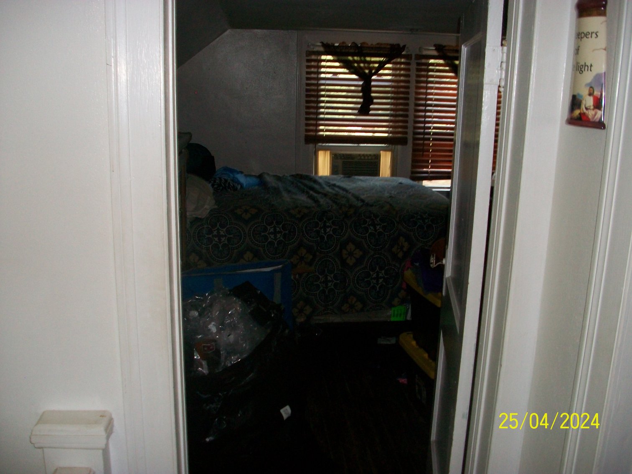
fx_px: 621
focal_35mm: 34
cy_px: 237
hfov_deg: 54.0
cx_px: 316
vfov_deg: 41.8
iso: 120
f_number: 2.8
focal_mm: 5.7
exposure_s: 1/60
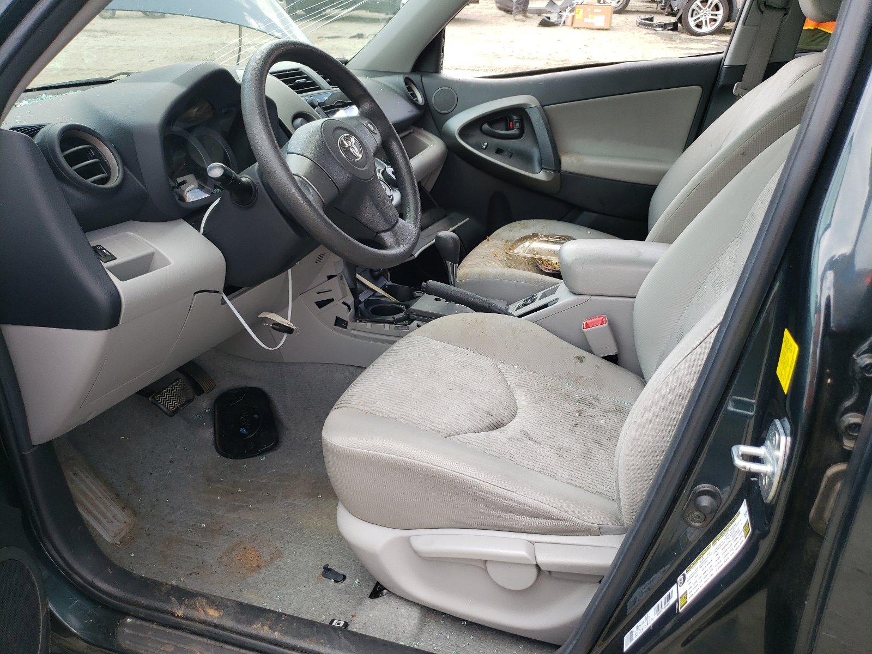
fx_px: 655
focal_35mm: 26
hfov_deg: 67.3
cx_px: 436
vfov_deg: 53.1
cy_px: 327
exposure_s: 1/333
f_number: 1.5
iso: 50
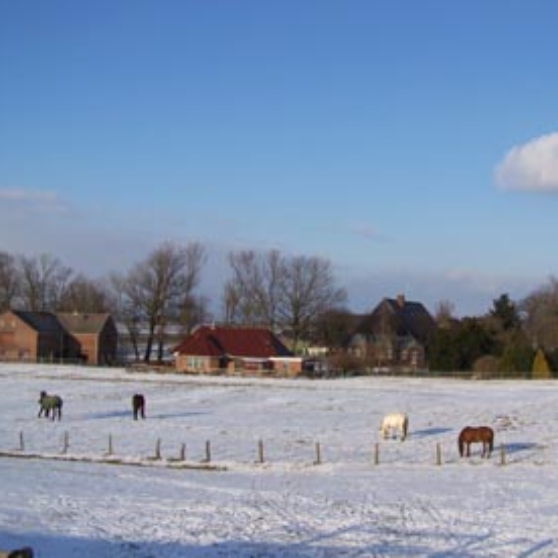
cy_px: 278
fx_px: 839
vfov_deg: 36.8
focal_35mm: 46
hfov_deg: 36.4
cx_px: 374
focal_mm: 6.3
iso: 64
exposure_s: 1/640
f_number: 4
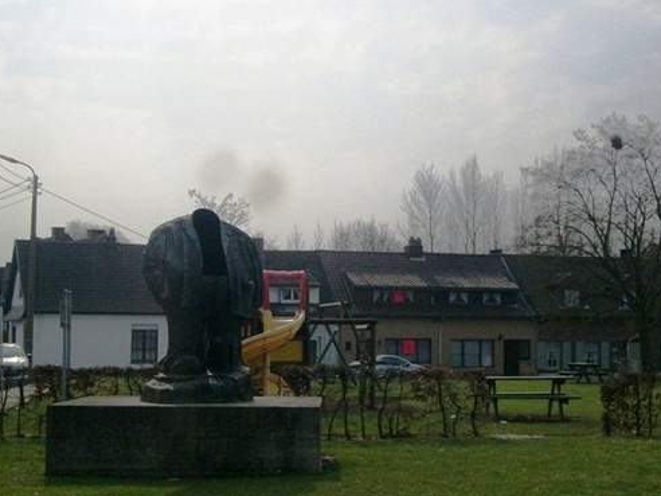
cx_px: 372
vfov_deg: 24.0
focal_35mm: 61
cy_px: 258
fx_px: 1165
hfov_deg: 31.6
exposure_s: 1/800
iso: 200
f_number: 11.2
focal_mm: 8.8
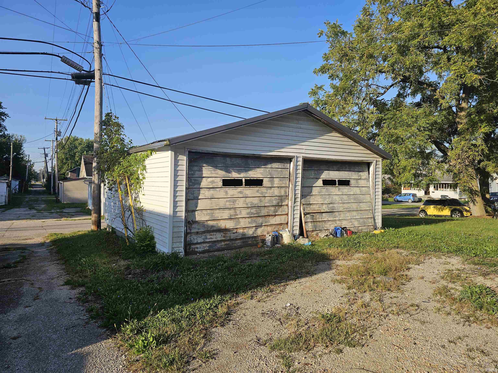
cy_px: 186
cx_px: 249
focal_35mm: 23
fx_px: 331
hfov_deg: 73.9
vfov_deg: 58.9
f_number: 1.7
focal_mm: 6.3
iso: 10
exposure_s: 1/575
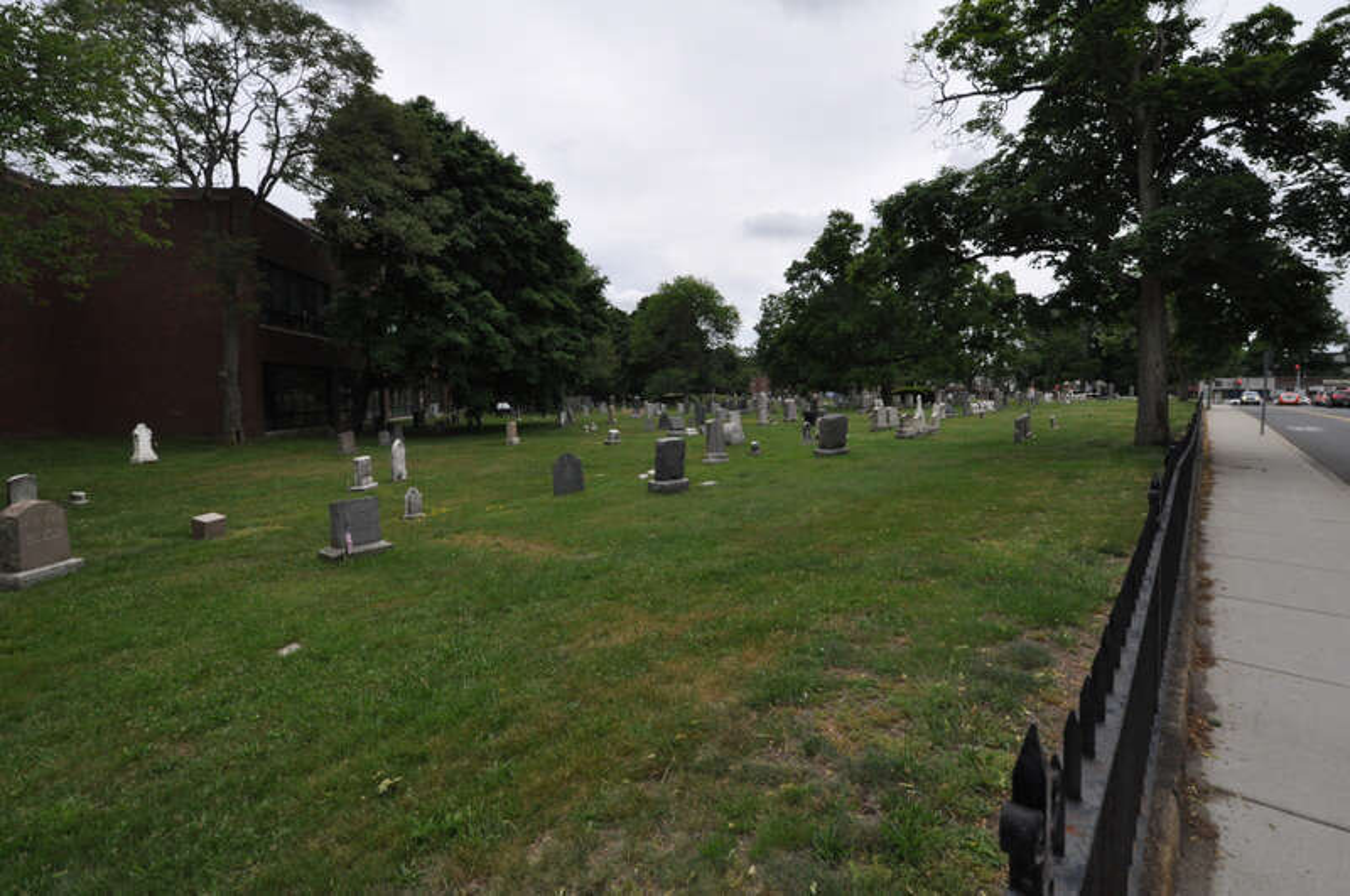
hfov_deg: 95.1
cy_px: 448
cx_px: 675
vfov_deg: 71.9
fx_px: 618
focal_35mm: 16
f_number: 8
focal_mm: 11
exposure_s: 1/1250
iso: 400
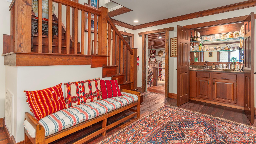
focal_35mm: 18
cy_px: 62
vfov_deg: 60.8
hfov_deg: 92.7
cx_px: 128
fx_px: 122
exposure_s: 1/20
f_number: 7.1
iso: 320
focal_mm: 17
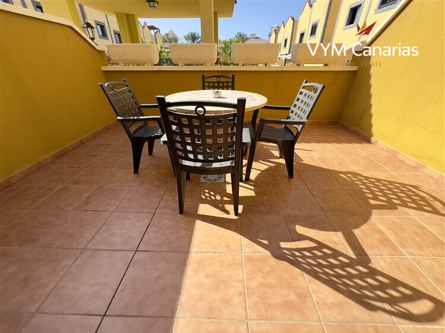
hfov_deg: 102.1
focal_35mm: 14
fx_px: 180
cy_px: 166
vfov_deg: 85.6
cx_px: 222
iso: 50
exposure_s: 1/605
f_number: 2.2
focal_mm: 2.22
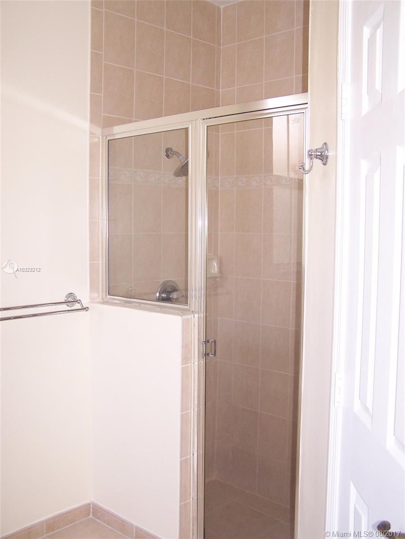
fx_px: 593
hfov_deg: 37.7
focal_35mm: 38
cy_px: 270
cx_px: 202
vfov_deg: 49.0
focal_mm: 6.3
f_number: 2.8
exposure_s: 1/60
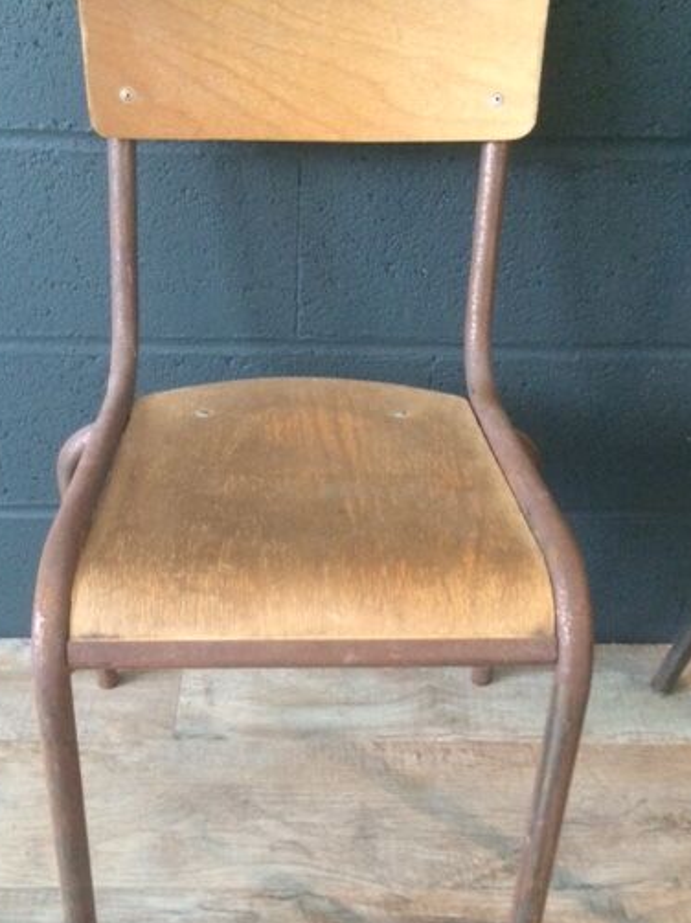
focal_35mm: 37
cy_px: 498
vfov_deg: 50.1
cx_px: 296
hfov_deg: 38.6
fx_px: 986
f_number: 2.2
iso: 400
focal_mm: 4.15
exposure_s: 1/17
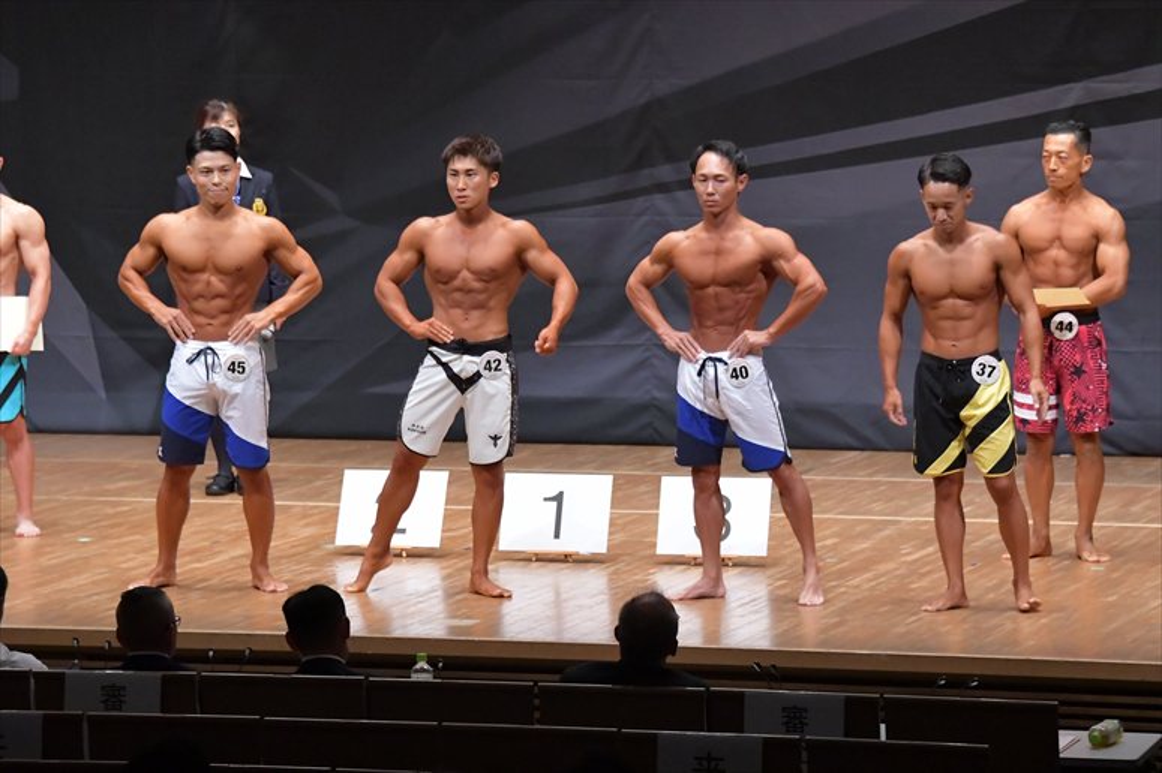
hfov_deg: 11.0
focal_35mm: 187
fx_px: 6033
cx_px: 581
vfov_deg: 7.3
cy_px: 386
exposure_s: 1/400
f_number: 5.6
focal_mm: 125
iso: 8000
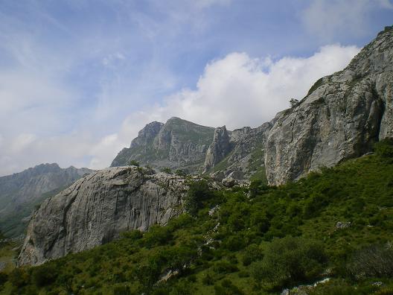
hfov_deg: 49.0
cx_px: 196
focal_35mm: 38
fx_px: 431
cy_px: 148
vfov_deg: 37.7
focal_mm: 6.3
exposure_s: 1/640
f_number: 4.6
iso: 64
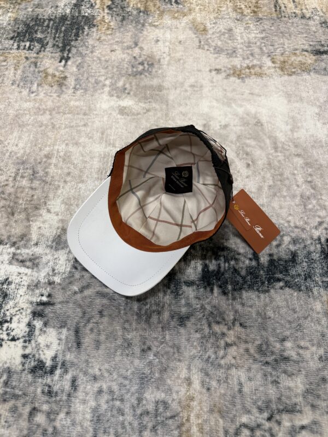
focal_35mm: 24
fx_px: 303
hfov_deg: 56.8
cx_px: 164
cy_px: 218
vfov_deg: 71.6
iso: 200
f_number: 1.78
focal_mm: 6.76
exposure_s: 1/100
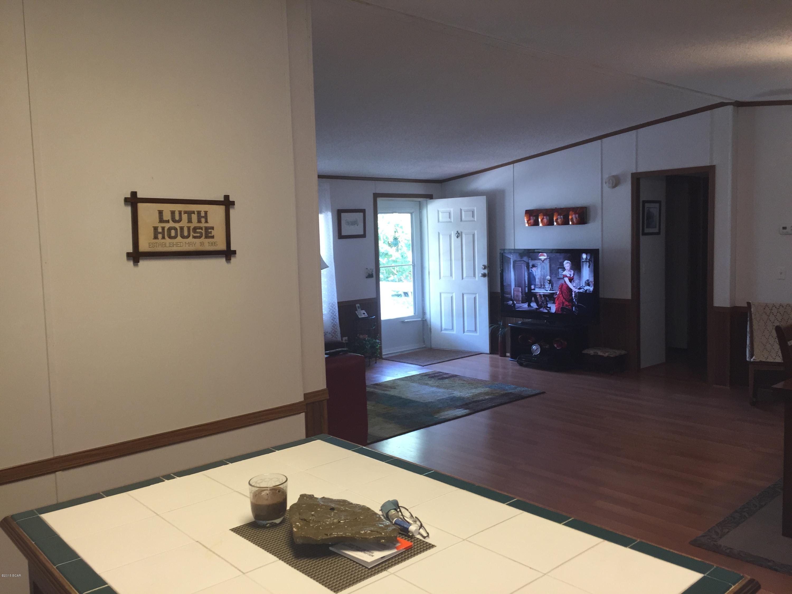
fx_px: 664
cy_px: 297
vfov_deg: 48.2
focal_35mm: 29
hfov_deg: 61.7
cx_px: 396
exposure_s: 1/30
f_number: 2.2
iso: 64
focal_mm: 4.15
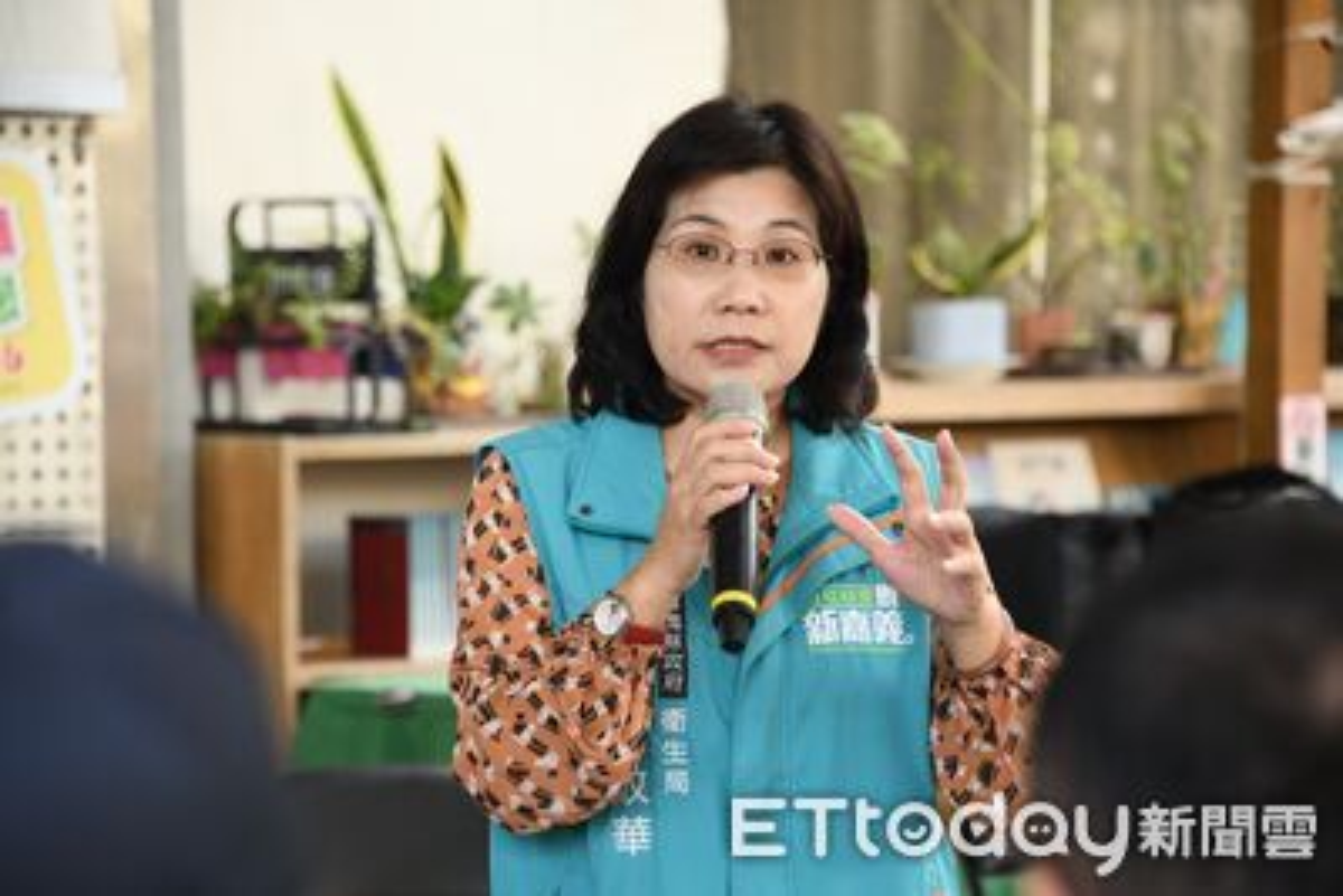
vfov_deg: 8.6
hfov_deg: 12.8
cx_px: 672
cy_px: 448
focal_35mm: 160
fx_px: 5971
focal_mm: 160
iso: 1250
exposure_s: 1/125
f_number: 5.6
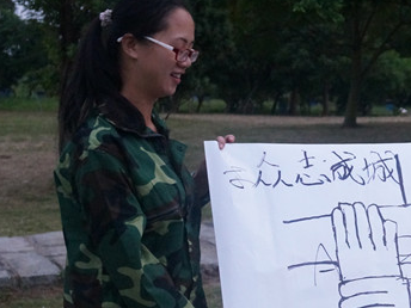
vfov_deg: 16.8
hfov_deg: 22.0
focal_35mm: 87
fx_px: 1033
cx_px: 367
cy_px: 262
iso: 3200
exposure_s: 1/50
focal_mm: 26
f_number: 4.5
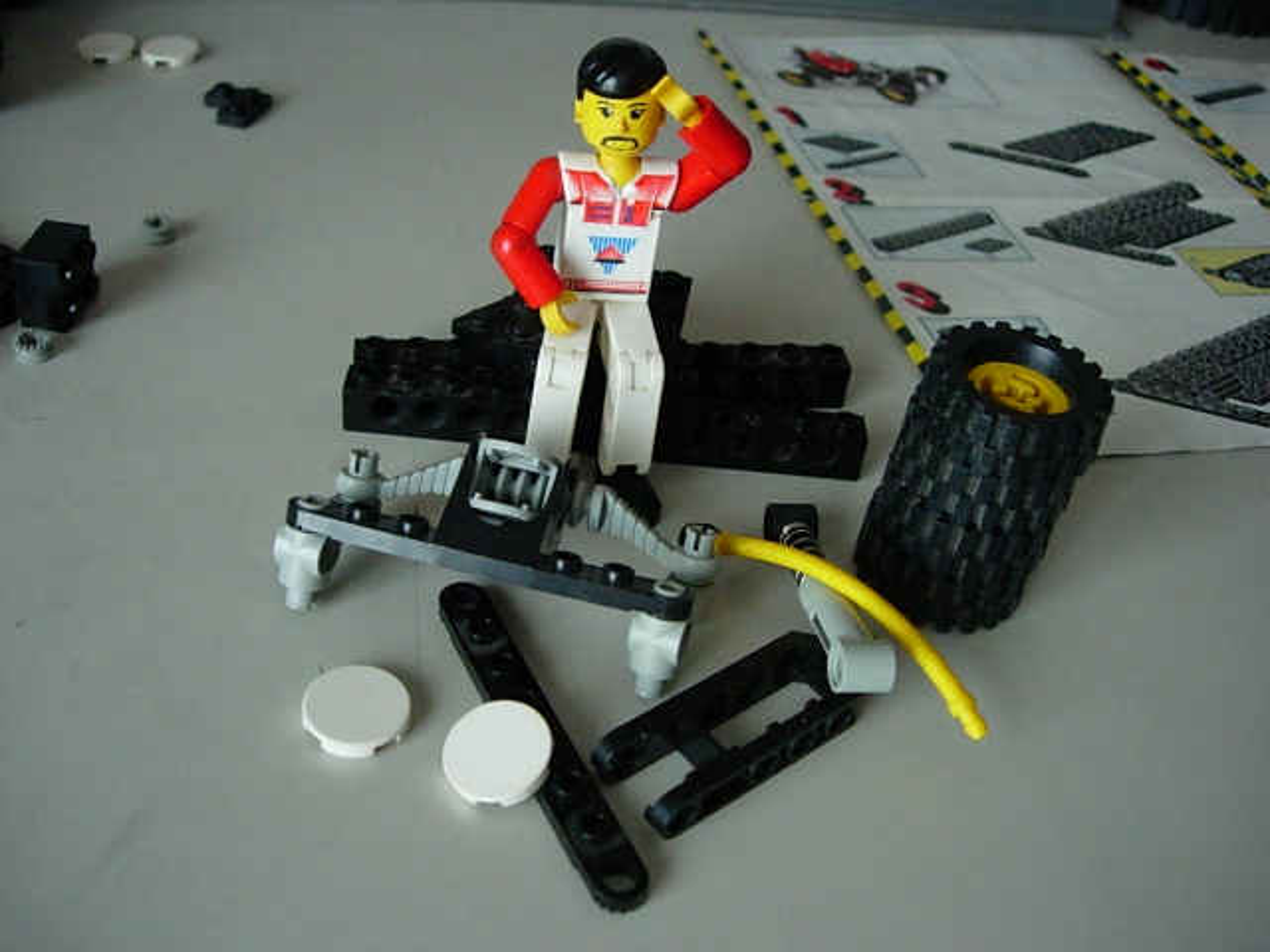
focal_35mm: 38
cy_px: 476
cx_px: 635
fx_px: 1394
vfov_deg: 37.7
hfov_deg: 49.0
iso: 400
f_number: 2.8
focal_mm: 7.8
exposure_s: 1/42.7
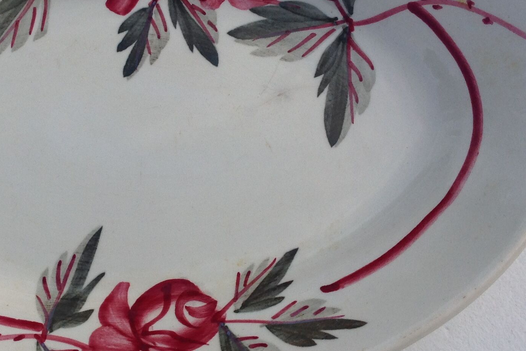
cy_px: 153
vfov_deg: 20.0
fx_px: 993
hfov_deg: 29.3
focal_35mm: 68
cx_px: 150
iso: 50
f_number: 2.4
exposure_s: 1/1779
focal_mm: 4.28
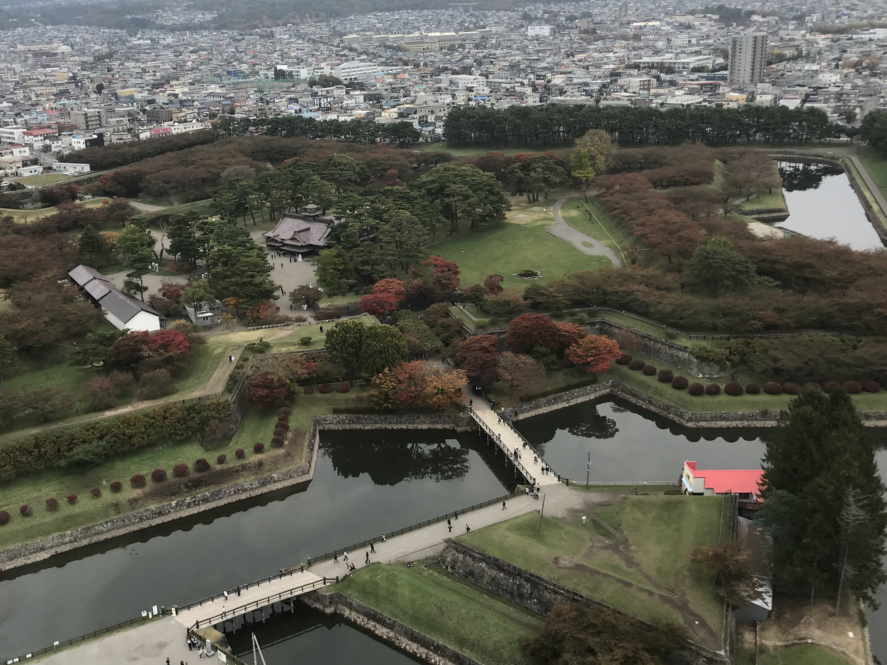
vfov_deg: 38.6
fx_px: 948
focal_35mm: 37
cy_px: 300
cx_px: 331
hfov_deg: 49.6
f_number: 1.8
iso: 20
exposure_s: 1/454
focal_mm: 3.99
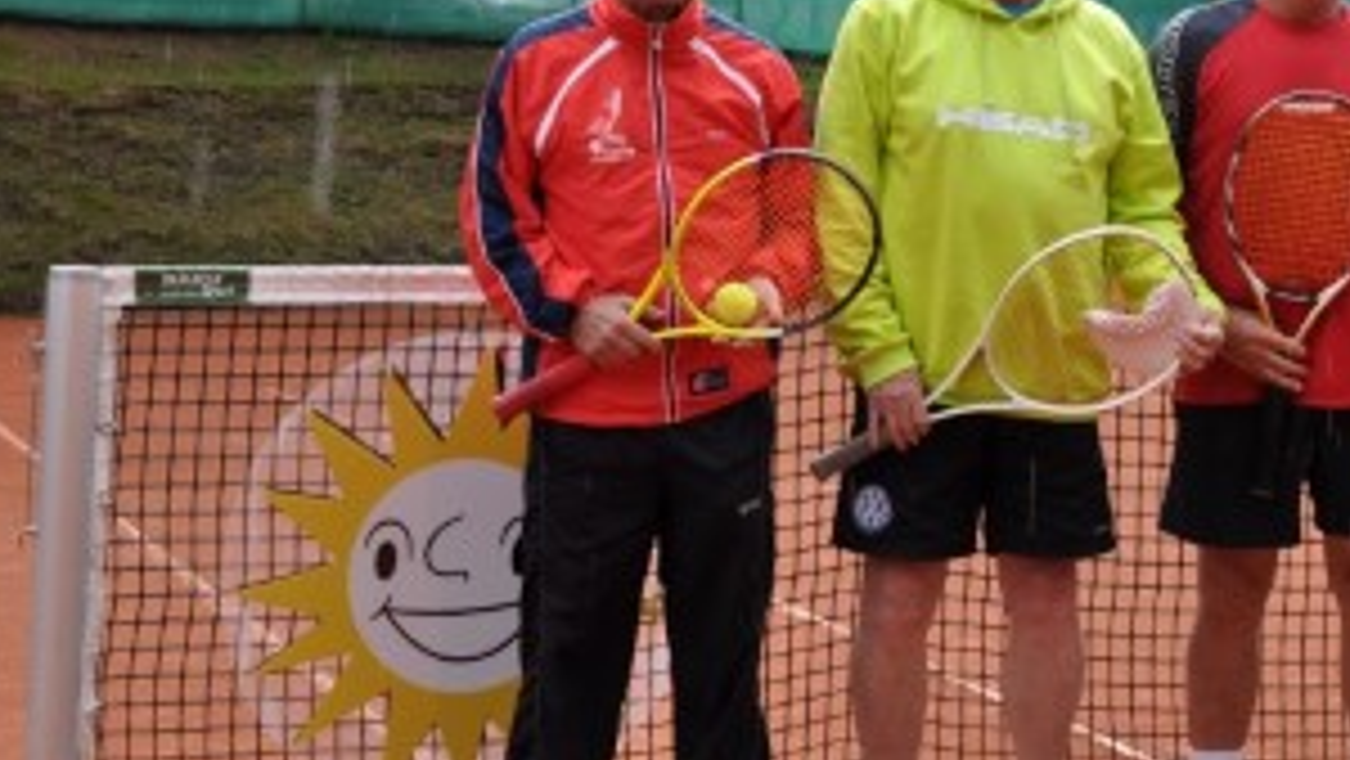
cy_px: 229
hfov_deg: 19.7
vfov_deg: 11.3
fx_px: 3832
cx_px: 1107
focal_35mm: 107
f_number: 8
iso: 200
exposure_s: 1/250
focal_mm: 34
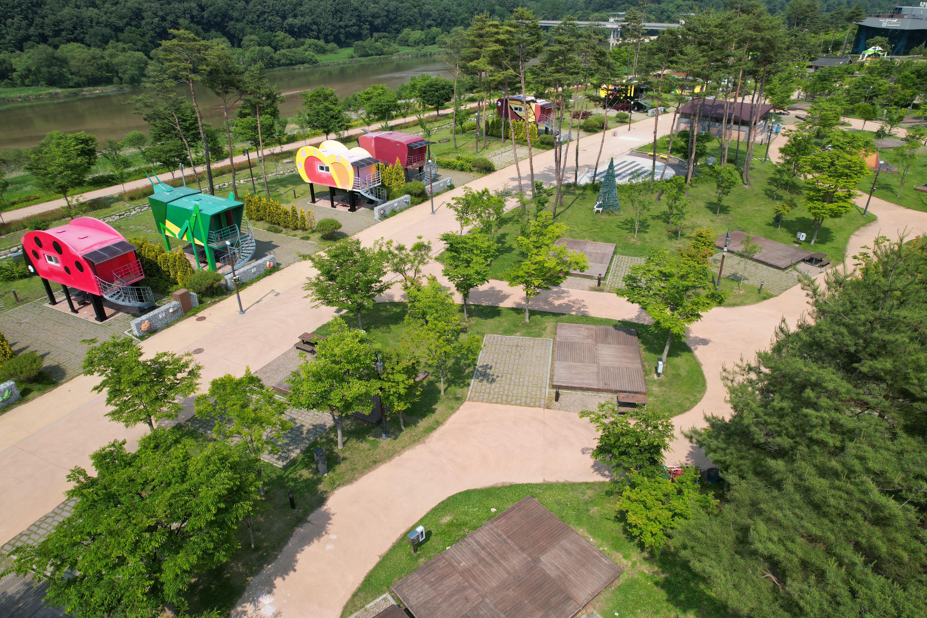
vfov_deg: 57.2
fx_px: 566
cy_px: 309
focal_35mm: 22
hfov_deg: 78.6
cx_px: 464
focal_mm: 8.38
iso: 120
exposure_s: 1/2000
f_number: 2.8
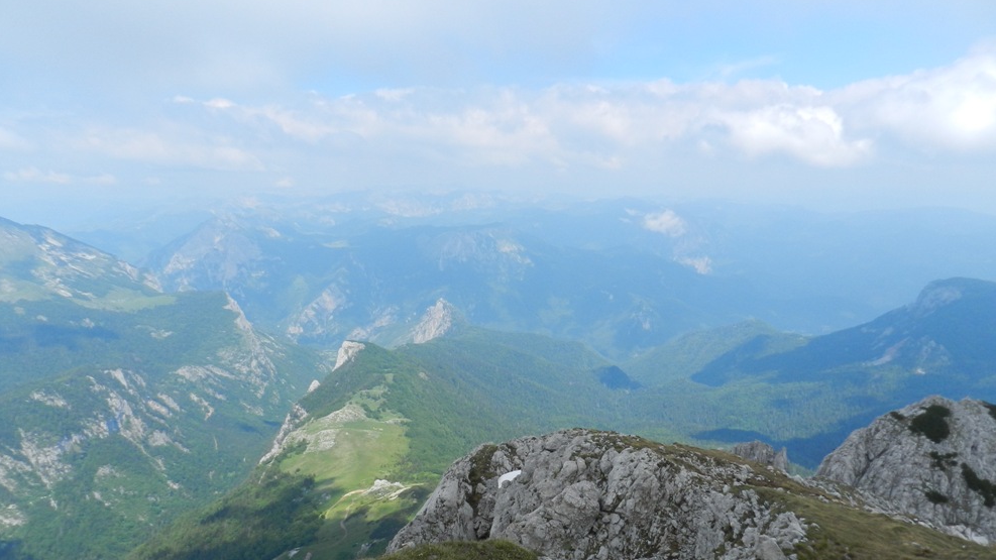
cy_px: 366
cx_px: 496
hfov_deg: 71.9
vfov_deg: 43.8
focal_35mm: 26
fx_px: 687
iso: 160
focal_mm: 4
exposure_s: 1/800
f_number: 4
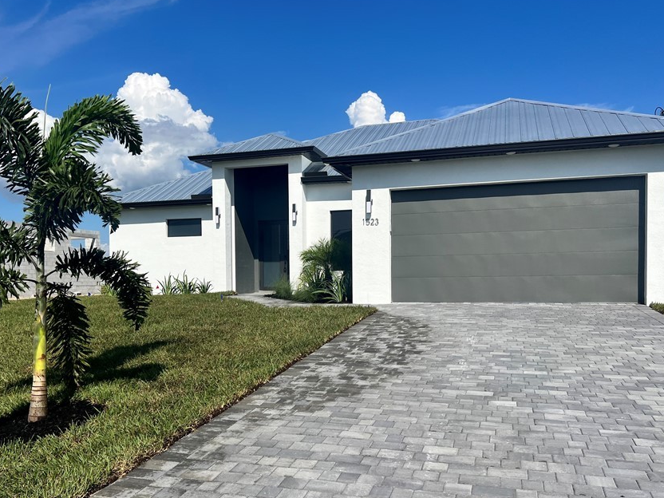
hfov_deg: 56.7
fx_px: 614
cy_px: 294
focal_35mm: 32
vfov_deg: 44.0
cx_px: 296
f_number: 1.5
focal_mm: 5.7
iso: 50
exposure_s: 1/8000
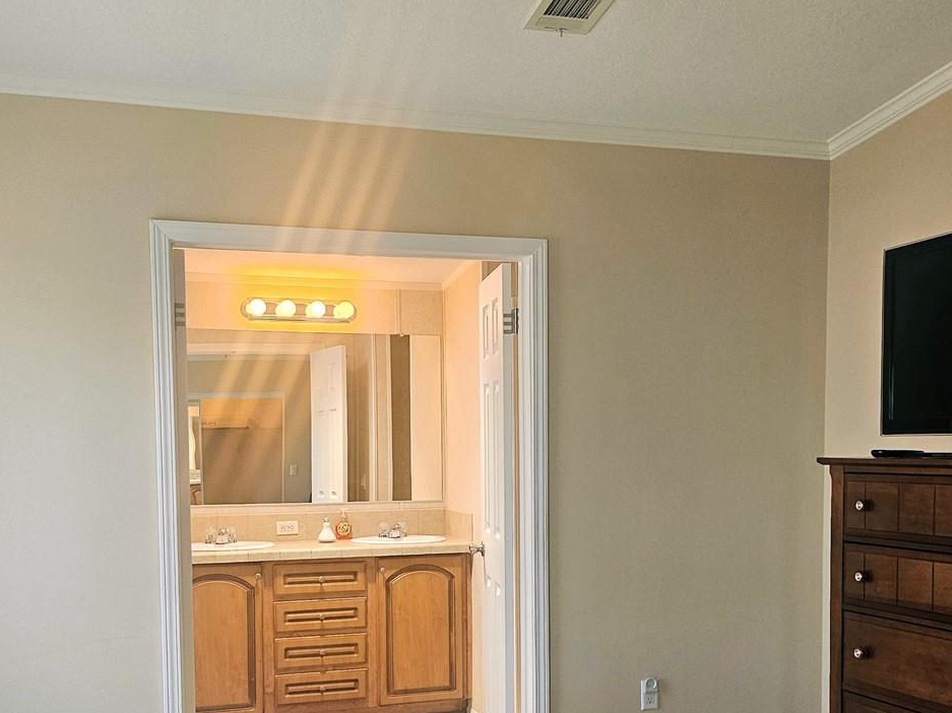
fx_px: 1127
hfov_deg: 45.8
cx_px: 507
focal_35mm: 41
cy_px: 501
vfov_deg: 34.6
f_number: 1.8
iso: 125
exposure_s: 1/120
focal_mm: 5
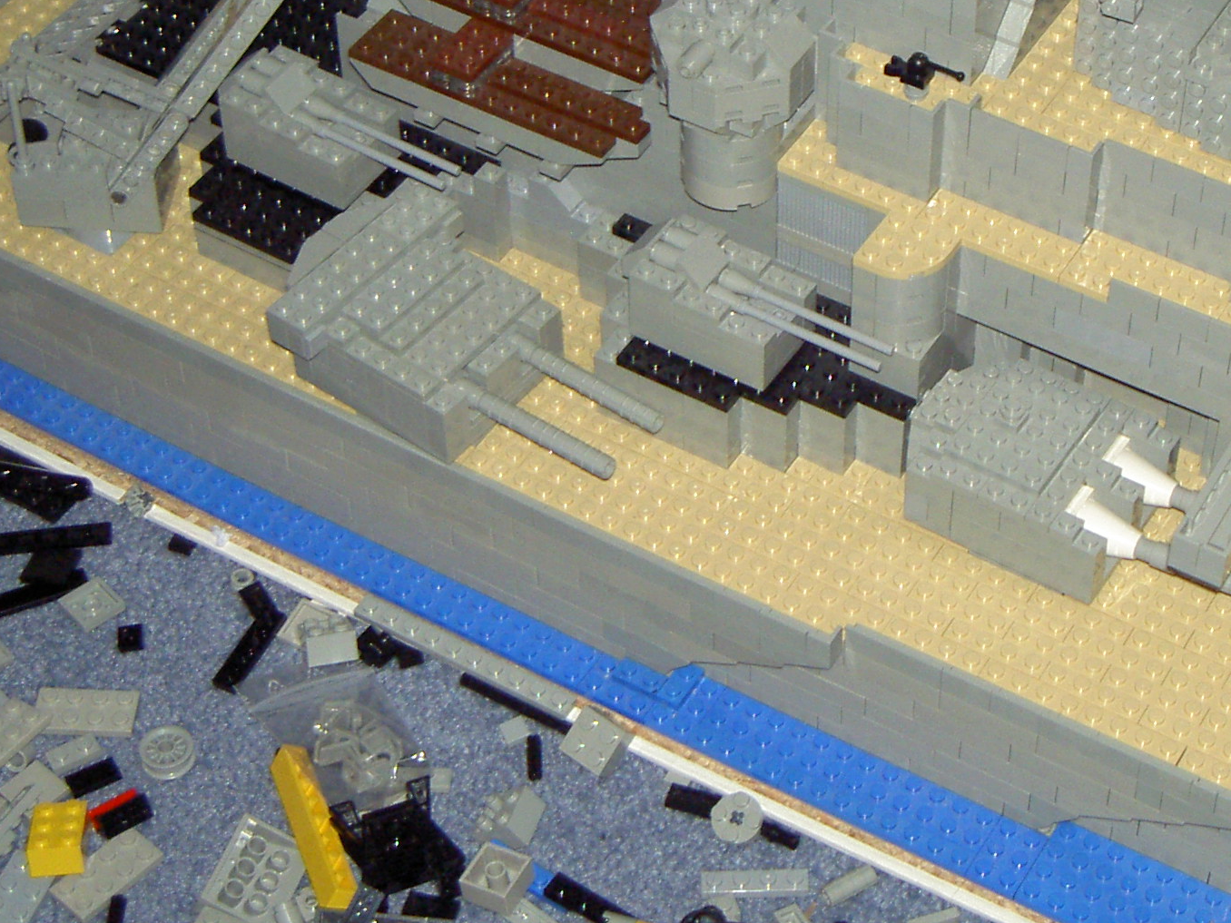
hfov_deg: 23.9
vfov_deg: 18.0
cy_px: 183
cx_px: 882
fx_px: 2880
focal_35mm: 81
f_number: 2.8
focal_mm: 8
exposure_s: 1/60
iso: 200
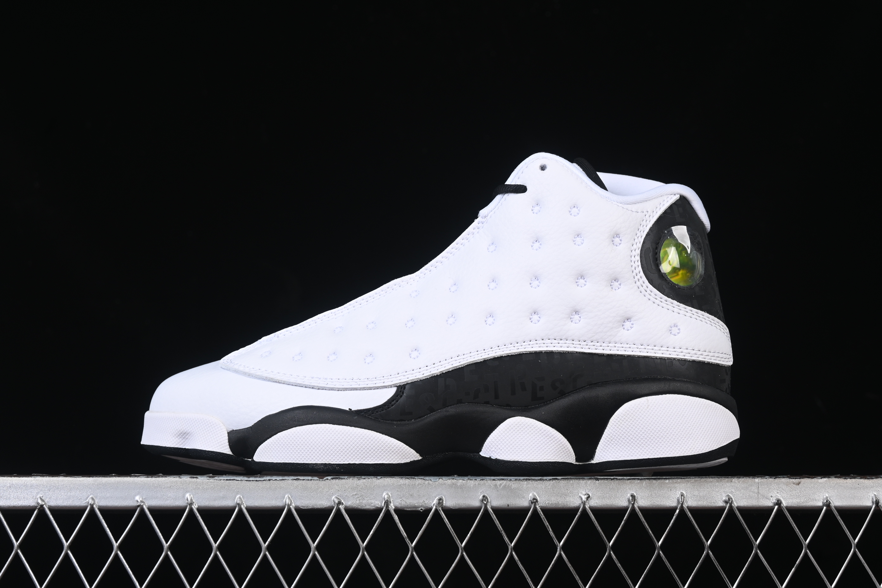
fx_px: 1837
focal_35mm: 75
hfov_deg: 27.0
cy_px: 294
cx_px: 441
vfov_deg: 18.2
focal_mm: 50
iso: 160
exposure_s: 1/80
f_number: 8
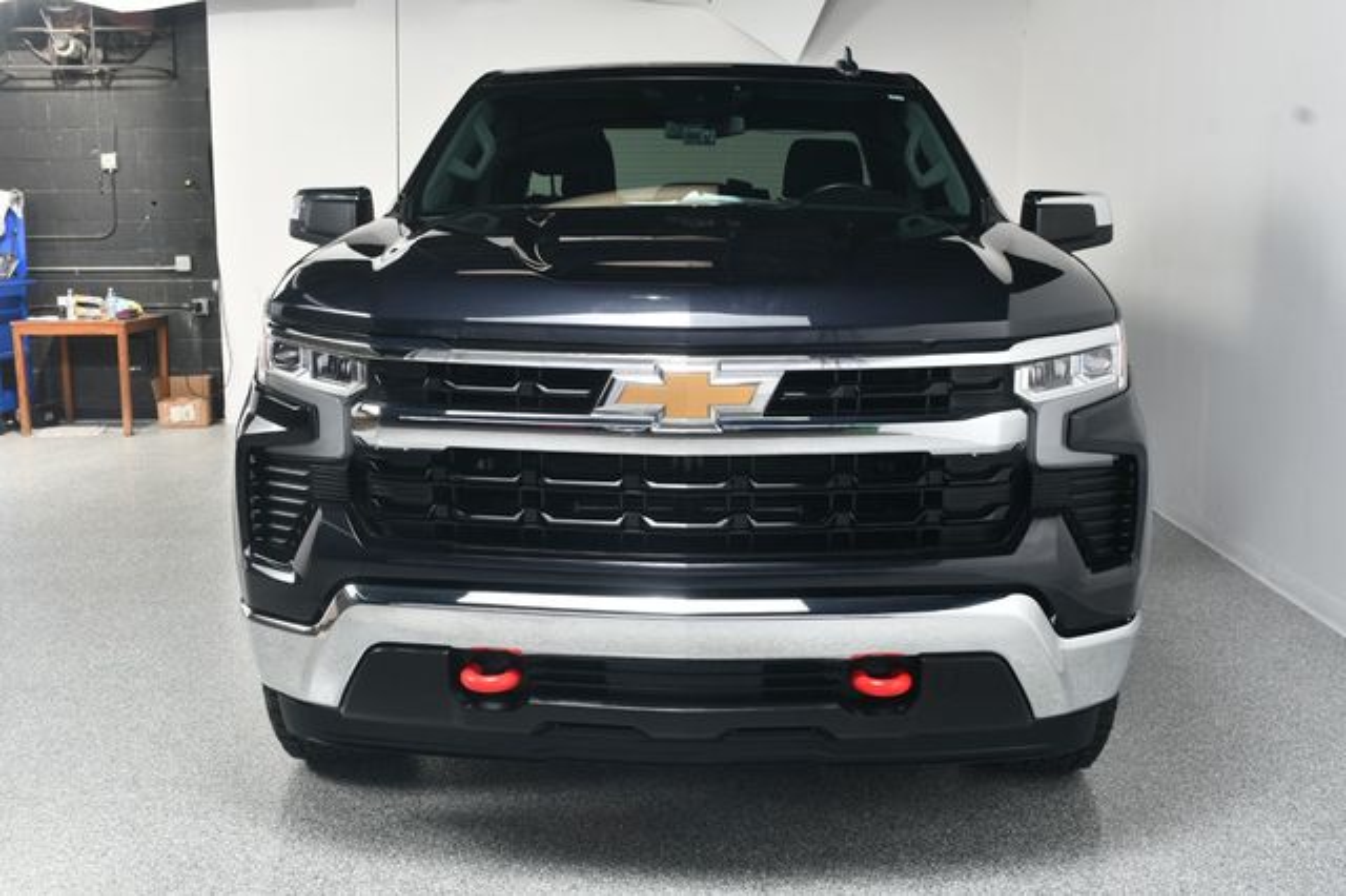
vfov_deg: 34.2
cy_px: 448
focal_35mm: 39
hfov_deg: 49.6
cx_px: 673
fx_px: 1457
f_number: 9
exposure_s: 1/160
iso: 100
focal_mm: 26
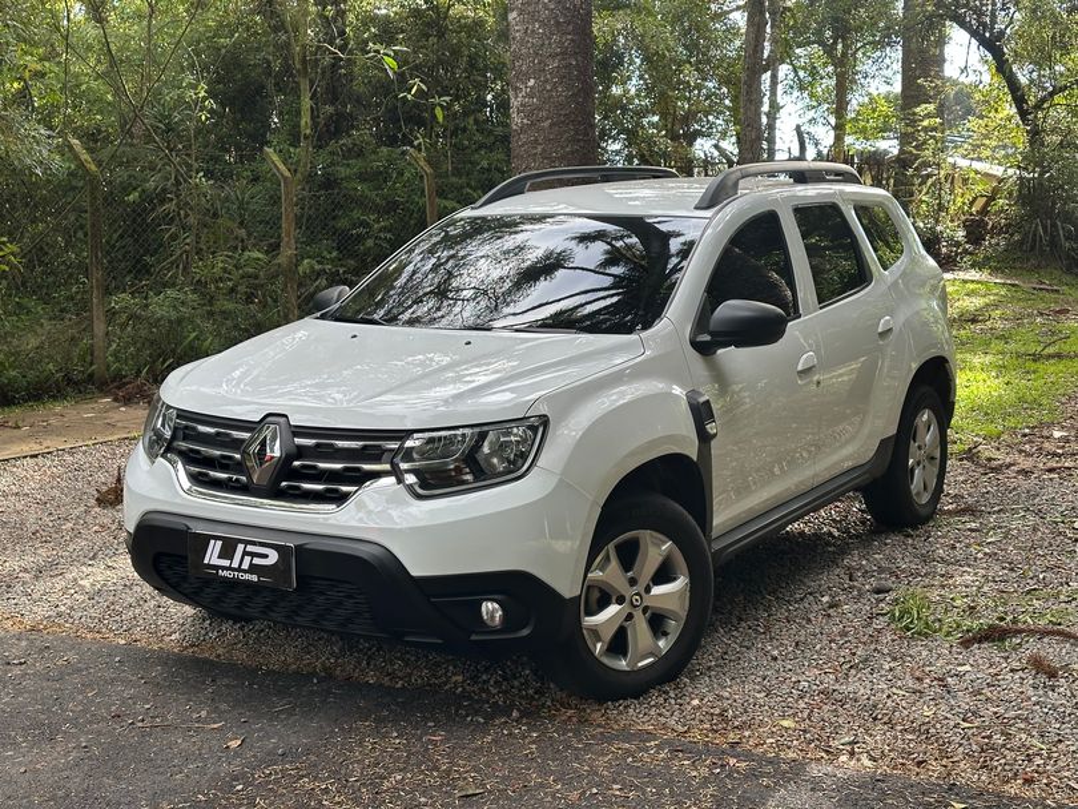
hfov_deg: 39.6
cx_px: 539
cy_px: 404
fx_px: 1495
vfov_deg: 30.3
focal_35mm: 48
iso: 50
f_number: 1.78
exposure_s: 1/246
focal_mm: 6.86
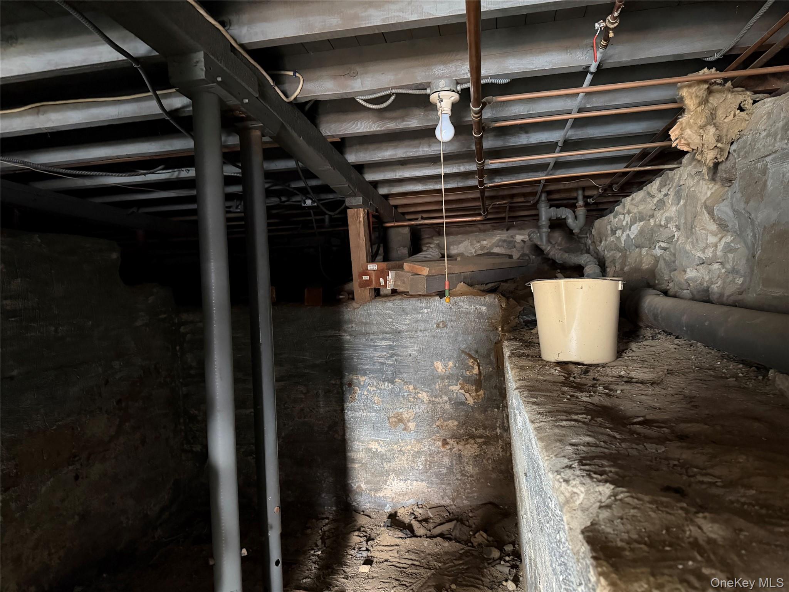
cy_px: 296
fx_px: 547
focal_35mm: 24
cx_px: 394
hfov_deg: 71.6
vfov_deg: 56.8
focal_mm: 6.76
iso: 1250
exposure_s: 1/30
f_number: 1.78
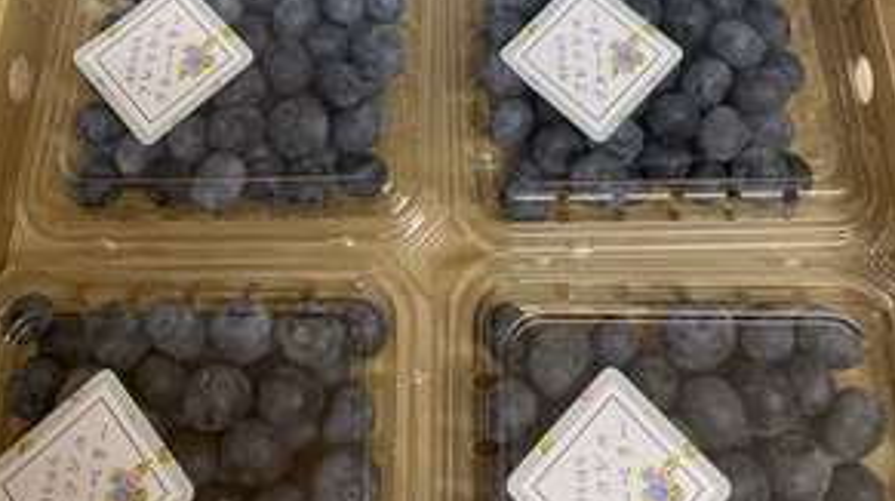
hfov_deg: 51.7
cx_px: 440
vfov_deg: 28.5
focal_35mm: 39
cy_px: 0
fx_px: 925
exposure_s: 1/60
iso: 80
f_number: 1.8
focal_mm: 4.25
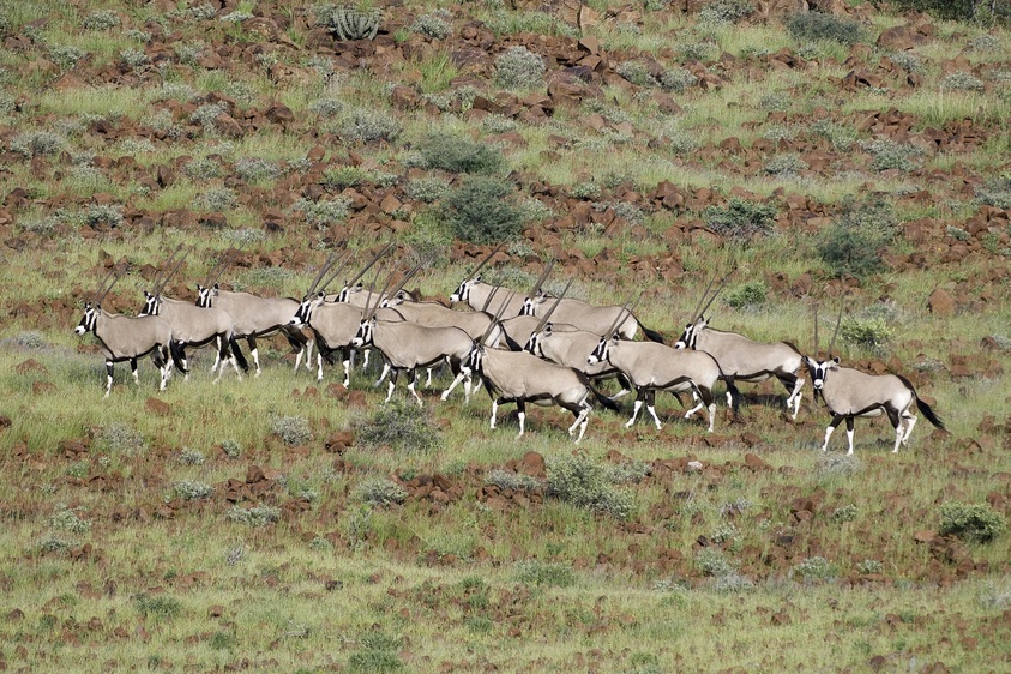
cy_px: 337
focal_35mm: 408
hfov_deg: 5.1
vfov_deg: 3.4
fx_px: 11457
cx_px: 506
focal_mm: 270
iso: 560
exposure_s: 1/1500
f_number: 4
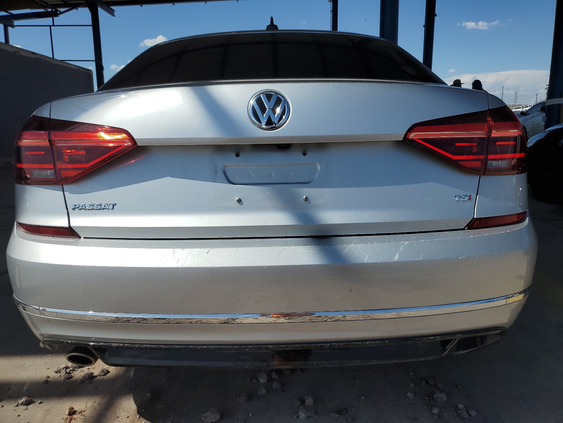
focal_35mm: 26
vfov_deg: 53.1
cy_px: 212
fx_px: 423
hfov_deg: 67.3
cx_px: 282
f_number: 1.5
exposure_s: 1/10000
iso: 50
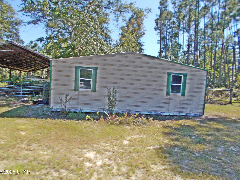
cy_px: 90
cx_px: 120
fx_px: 180
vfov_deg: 53.1
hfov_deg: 67.3
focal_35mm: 26
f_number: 8
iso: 80
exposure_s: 1/100
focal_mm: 4.6
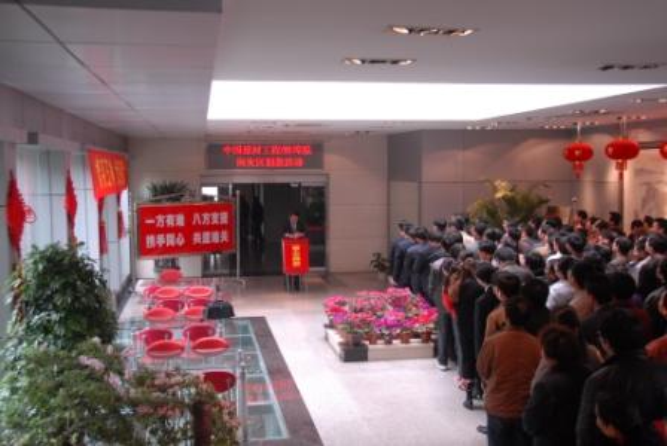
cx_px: 334
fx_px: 751
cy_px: 223
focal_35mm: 40
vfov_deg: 33.1
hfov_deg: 47.9
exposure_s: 1/40
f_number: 5.6
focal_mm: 27
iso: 500
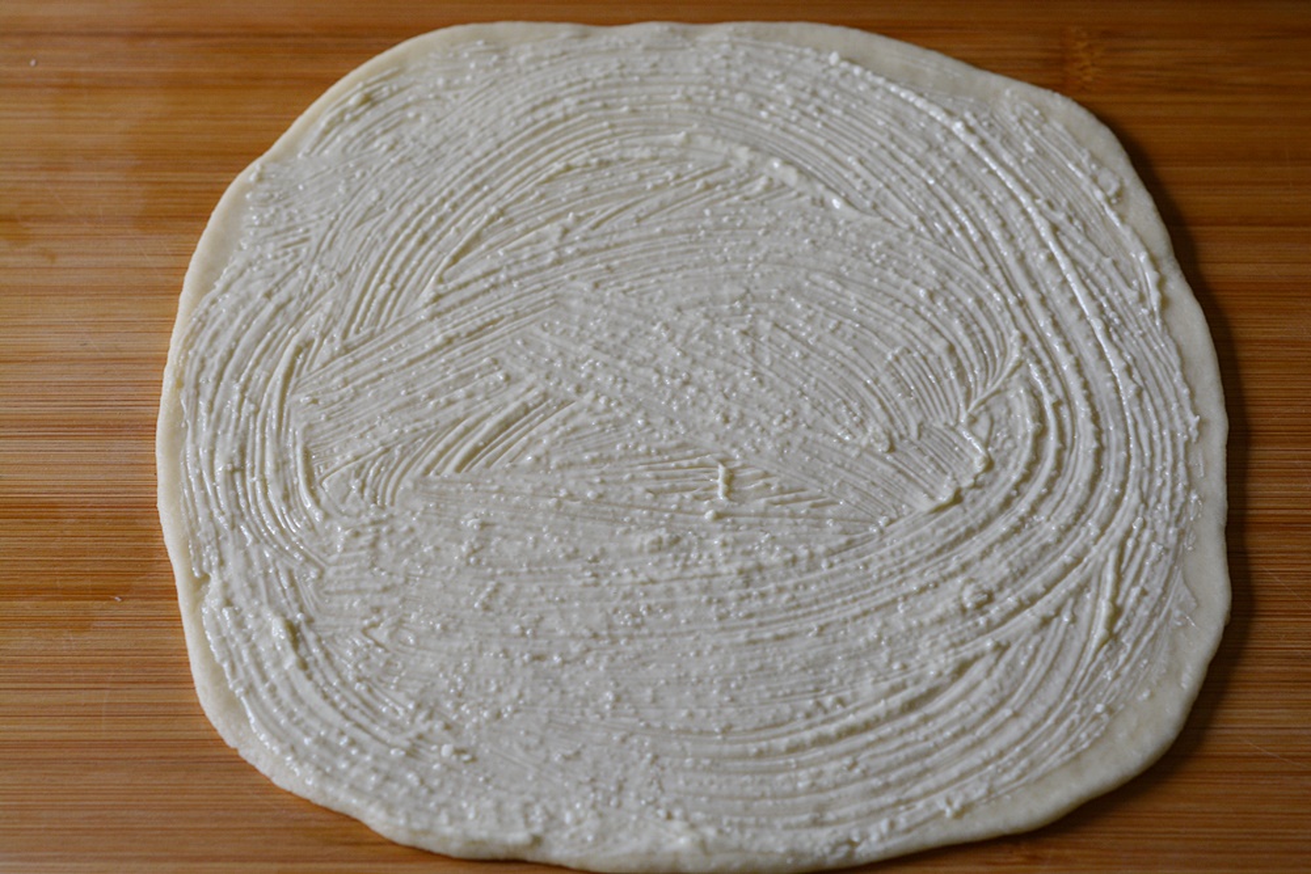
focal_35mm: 90
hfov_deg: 22.6
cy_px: 437
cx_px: 656
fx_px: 3278
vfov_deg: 15.2
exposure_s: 1/125
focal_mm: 60
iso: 560
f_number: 5.6
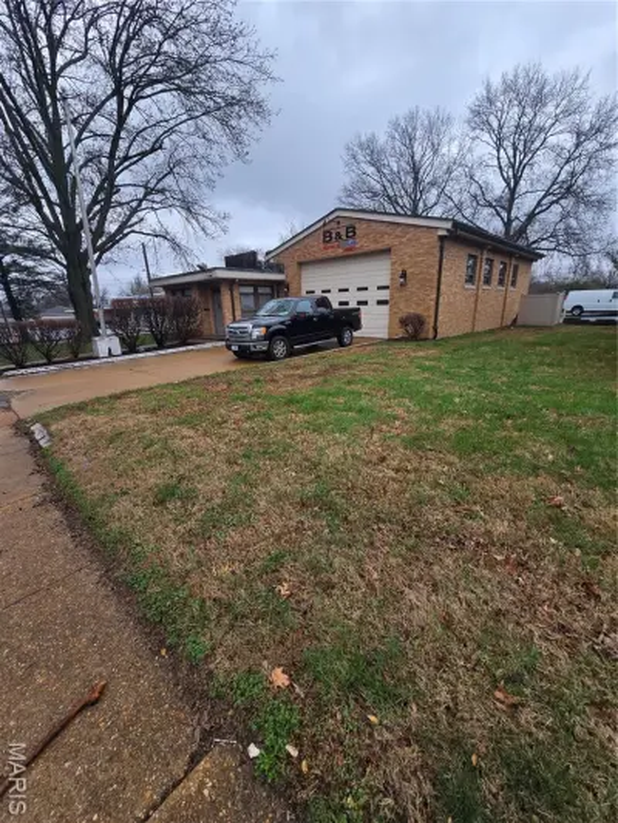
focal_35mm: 13
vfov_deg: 106.2
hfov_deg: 89.9
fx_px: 309
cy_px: 412
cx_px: 309
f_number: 2.2
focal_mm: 2.2
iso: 50
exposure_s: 1/193
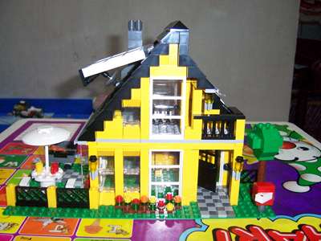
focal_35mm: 36
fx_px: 334
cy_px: 120
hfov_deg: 51.4
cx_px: 160
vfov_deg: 39.7
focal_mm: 6.2
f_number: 2.8
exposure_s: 1/60
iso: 400
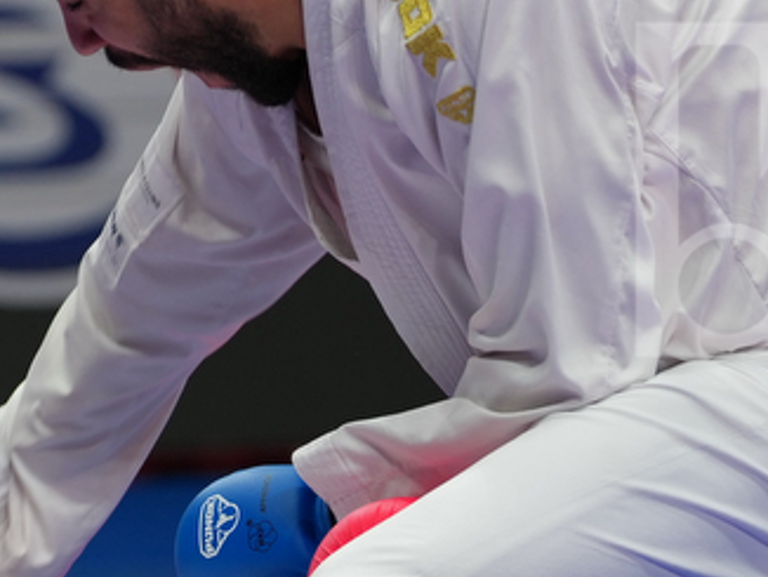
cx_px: 184
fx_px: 17473
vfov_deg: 1.9
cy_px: 191
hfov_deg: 2.5
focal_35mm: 787
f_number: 2.8
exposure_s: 1/1000
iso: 320
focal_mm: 167
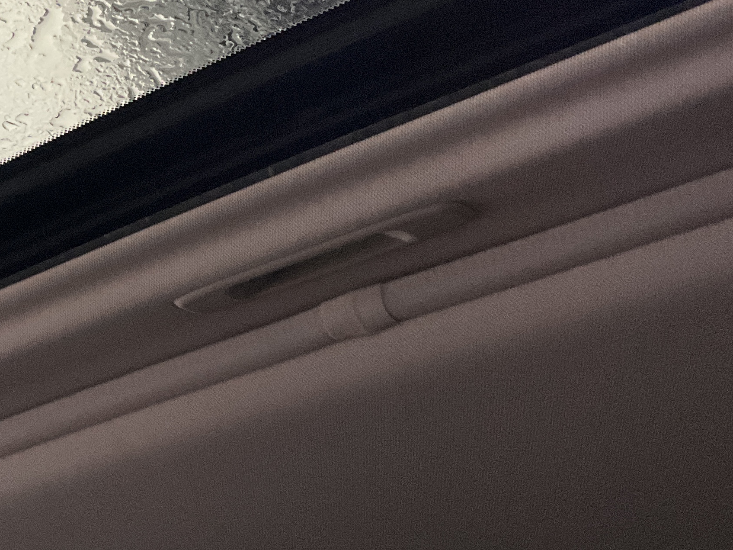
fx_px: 1461
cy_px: 29
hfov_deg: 26.2
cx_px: -54
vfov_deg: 20.8
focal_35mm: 69
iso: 200
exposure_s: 1/60
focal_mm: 3
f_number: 1.8
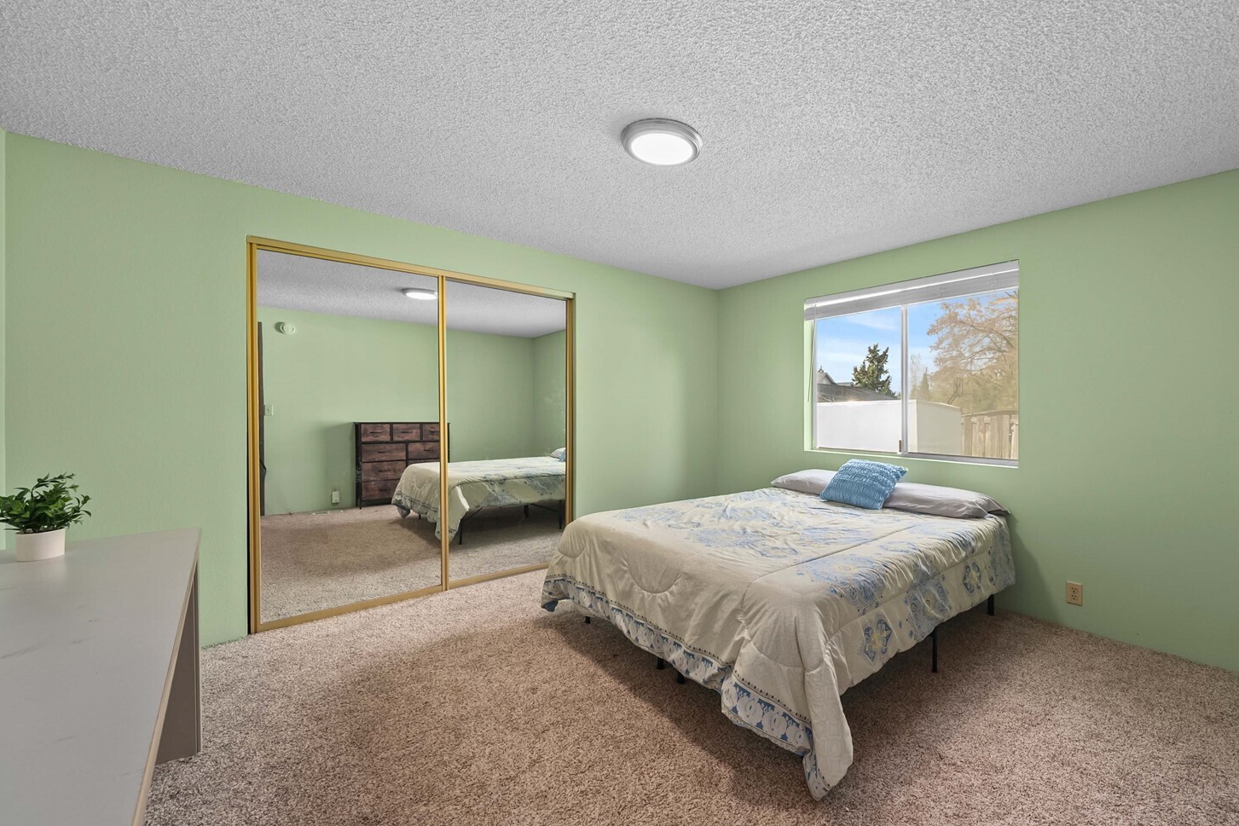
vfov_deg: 81.2
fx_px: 482
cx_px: 706
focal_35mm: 14
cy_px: 419
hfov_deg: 103.6
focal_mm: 12
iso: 1000
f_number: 7.1
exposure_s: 1/8
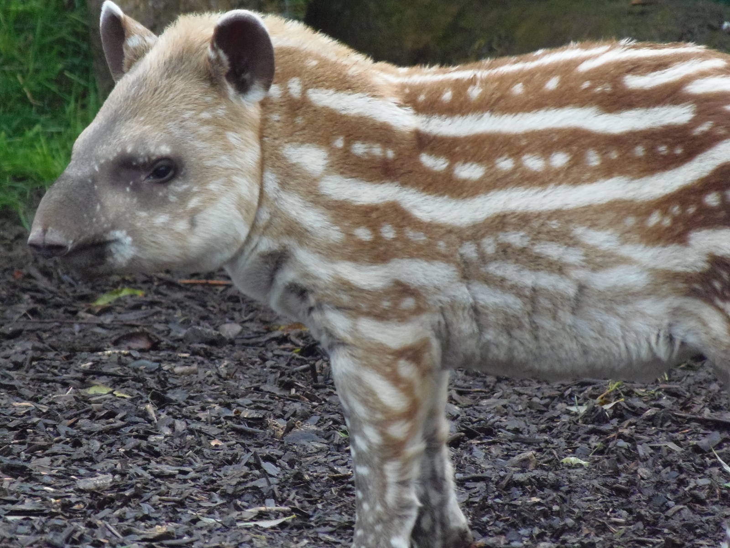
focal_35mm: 681
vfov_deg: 2.2
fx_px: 14361
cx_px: 365
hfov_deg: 2.9
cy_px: 274
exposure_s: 1/250
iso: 400
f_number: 5.3
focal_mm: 126.2
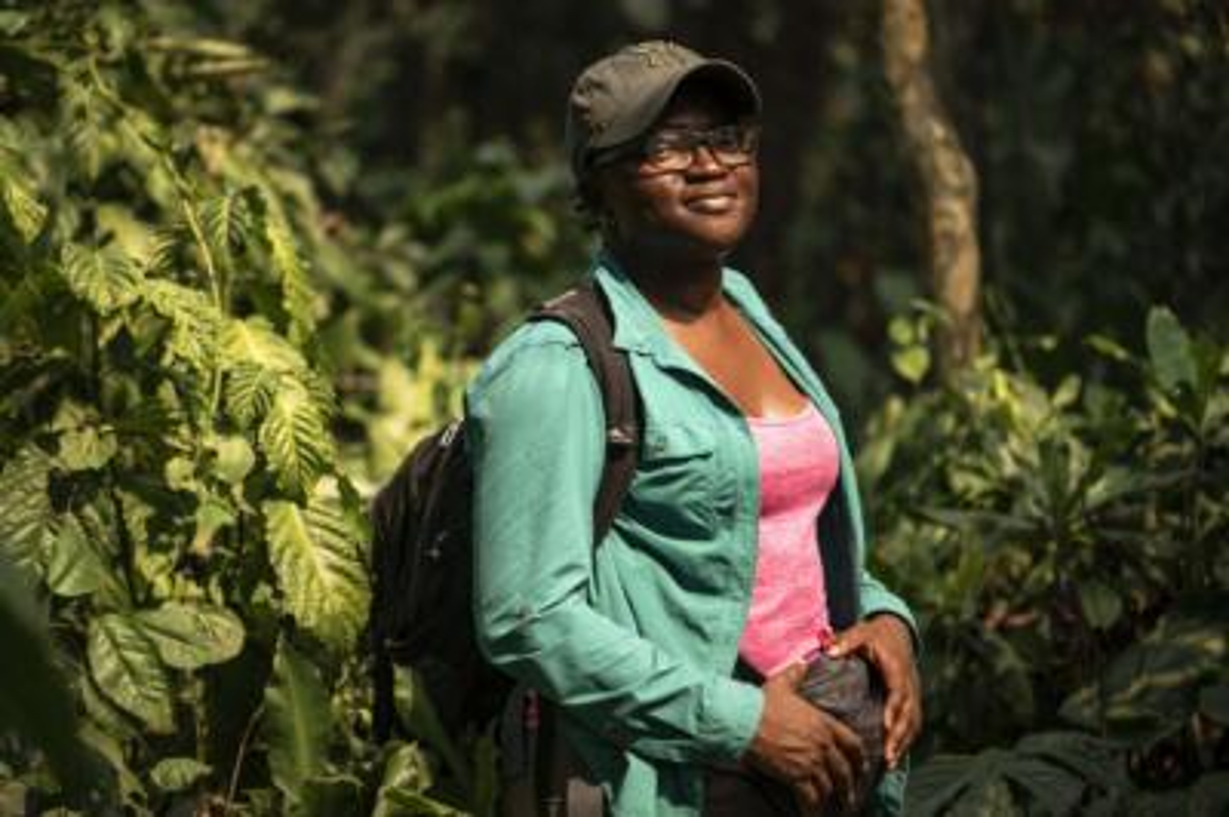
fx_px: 3582
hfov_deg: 19.5
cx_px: 614
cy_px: 408
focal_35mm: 105
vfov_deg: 13.0
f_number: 2.8
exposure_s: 1/500
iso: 125
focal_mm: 105
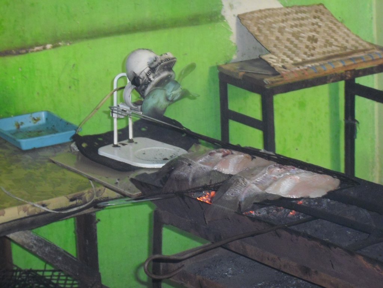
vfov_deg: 13.1
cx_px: 192
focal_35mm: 113
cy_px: 144
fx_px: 1250
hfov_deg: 17.4
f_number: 5.2
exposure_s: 1/60
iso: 400
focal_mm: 18.6
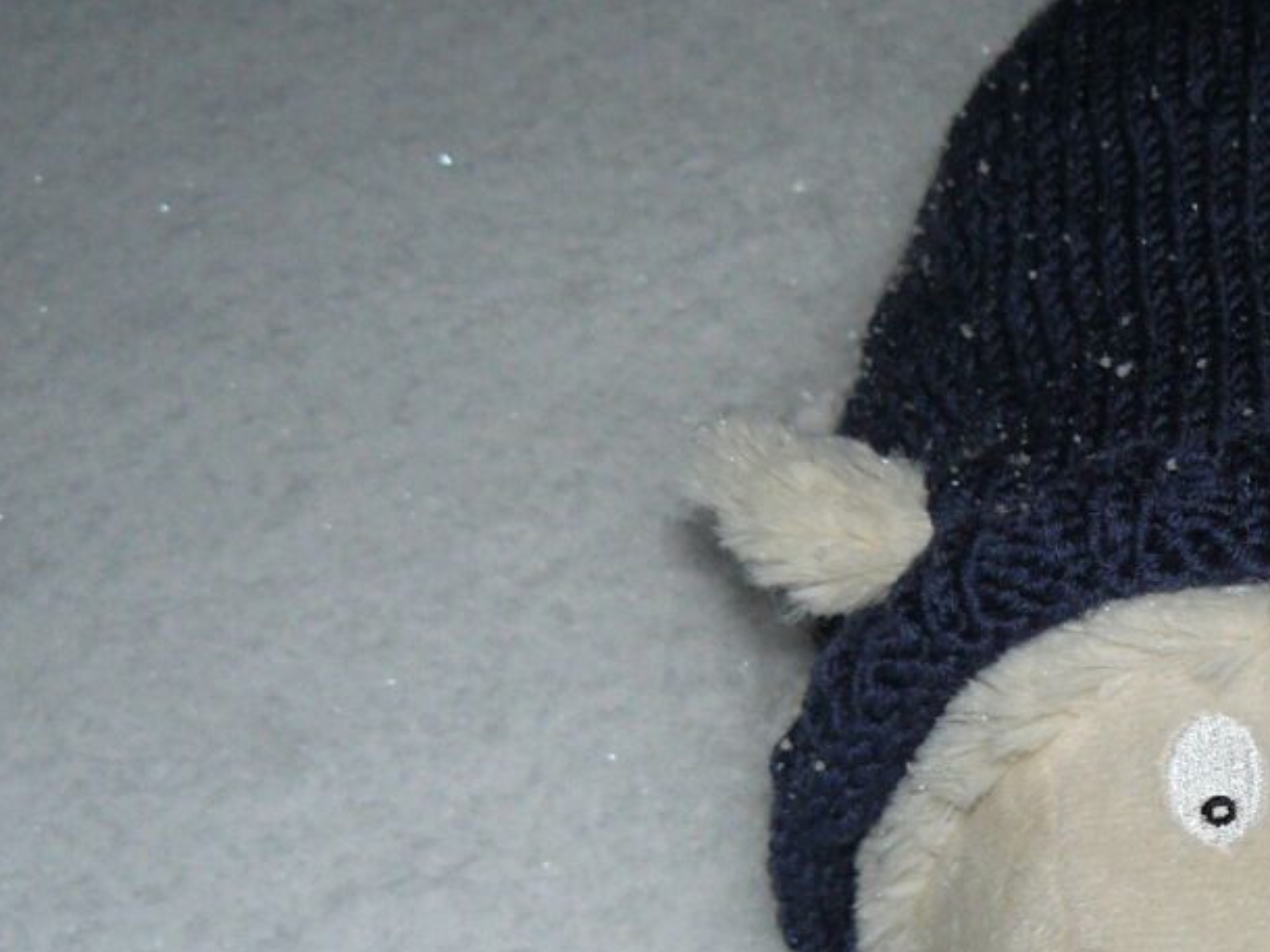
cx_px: 1214
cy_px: 654
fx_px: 3117
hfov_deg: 22.3
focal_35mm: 85
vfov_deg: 17.3
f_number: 2.8
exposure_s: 1/60
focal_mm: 6
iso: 100
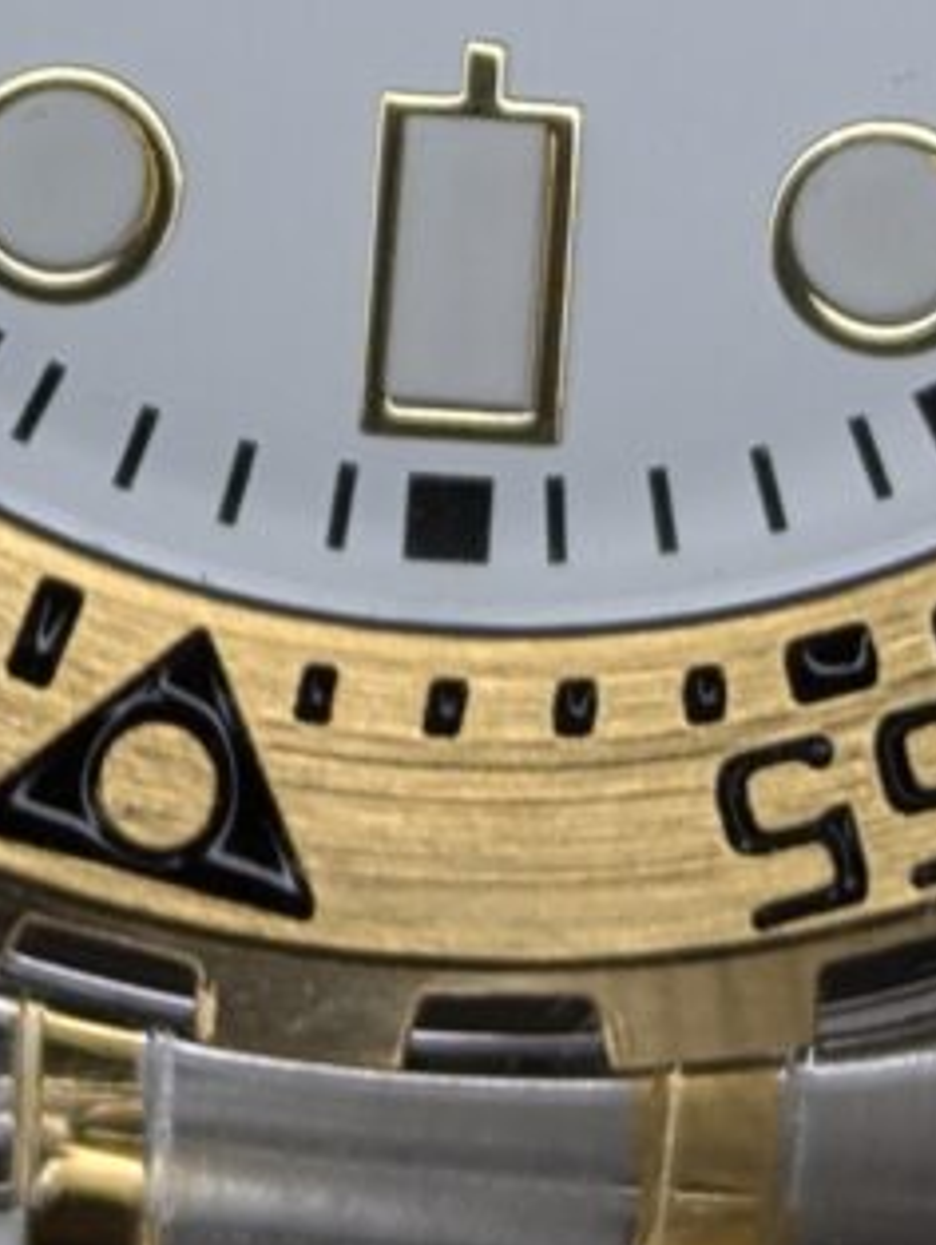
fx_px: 8461
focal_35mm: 235
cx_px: 280
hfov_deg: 6.3
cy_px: -416
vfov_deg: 8.3
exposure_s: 1/114
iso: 42
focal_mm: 6.81
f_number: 1.85
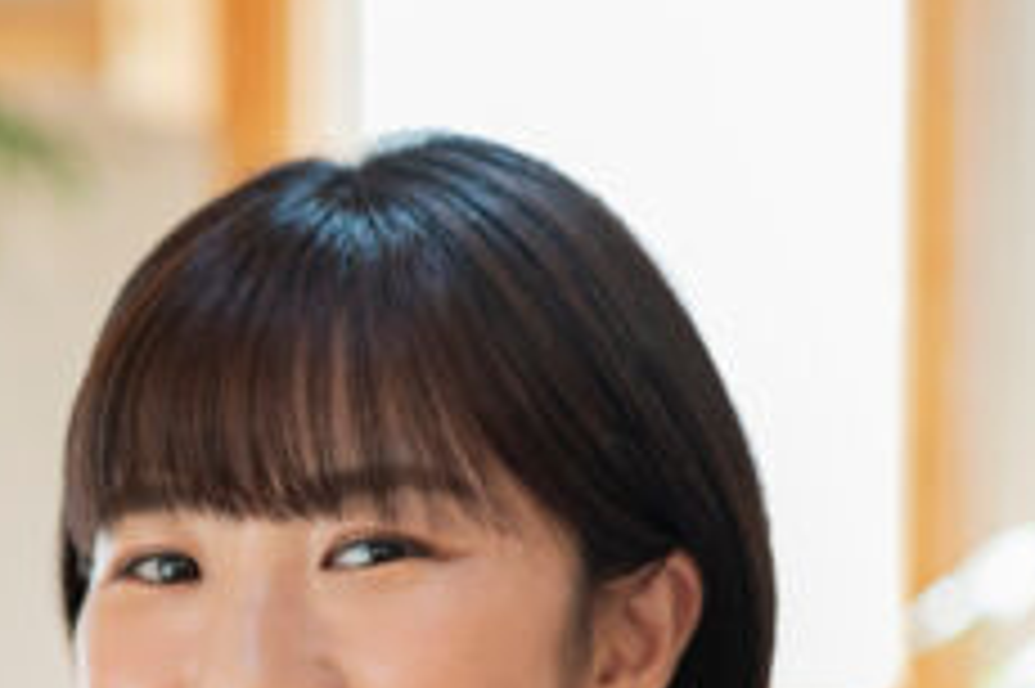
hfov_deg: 12.1
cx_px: -90
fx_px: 4798
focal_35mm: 167
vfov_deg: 8.0
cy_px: 1097
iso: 640
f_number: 2.8
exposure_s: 1/250
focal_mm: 50
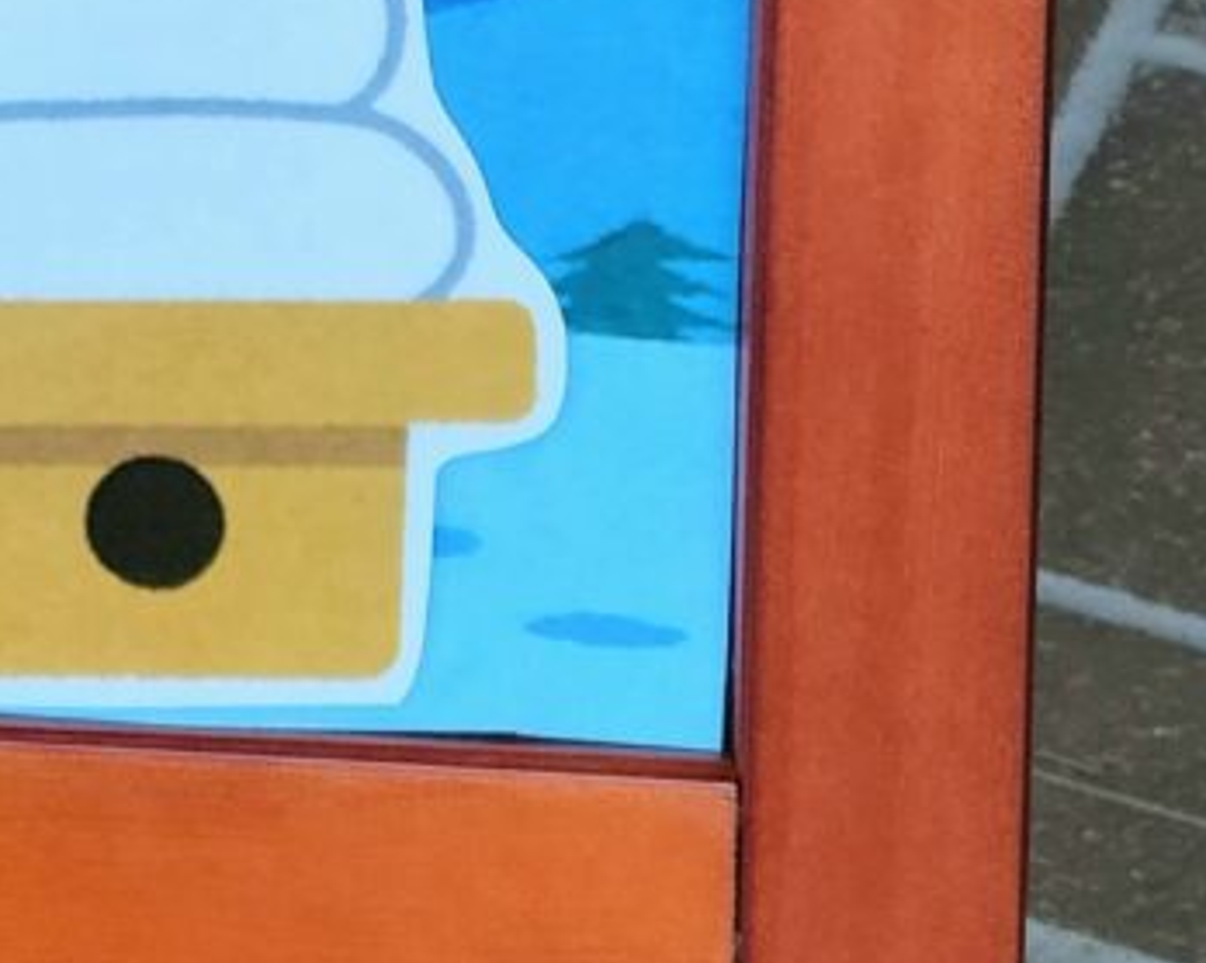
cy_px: -1687
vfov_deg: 7.0
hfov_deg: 9.2
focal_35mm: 201
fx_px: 7170
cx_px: -953
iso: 25
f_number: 2
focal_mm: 5.9
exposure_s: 1/50
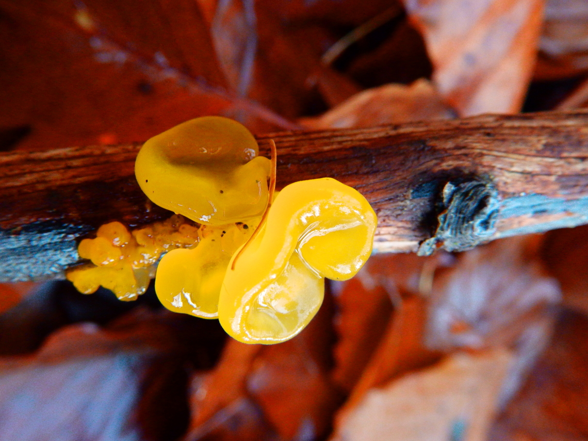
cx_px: 294
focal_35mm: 32
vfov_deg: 44.2
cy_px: 220
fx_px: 544
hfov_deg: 56.8
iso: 500
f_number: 3.7
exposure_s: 1/30
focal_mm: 5.7
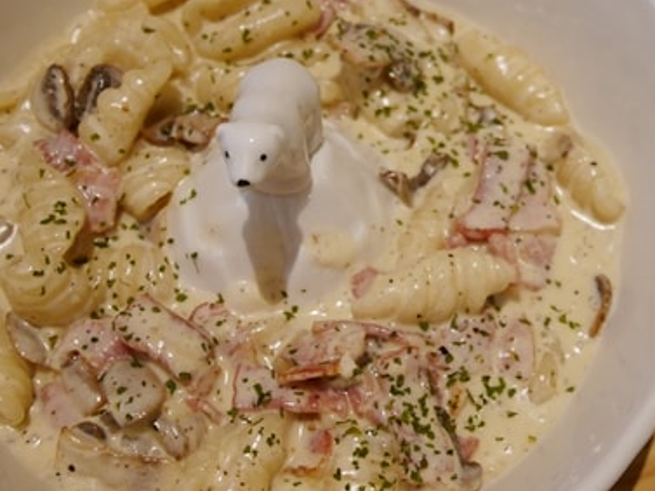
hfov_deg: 36.1
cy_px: 224
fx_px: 1003
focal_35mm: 53
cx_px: 370
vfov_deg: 27.5
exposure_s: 1/60
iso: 640
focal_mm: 15
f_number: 3.8
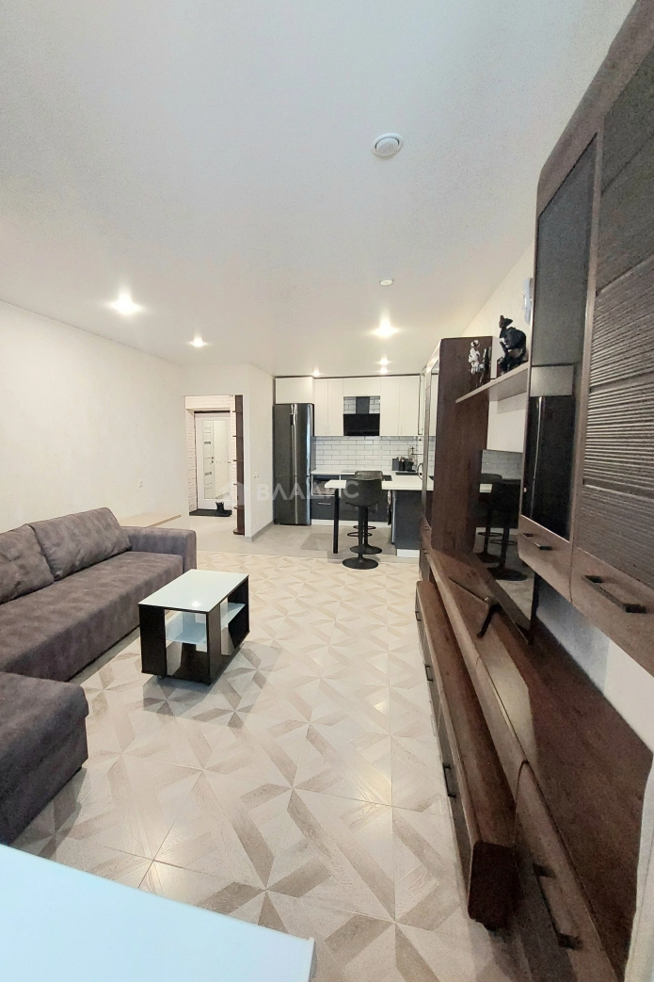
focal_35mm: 14
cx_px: 290
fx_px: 382
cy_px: 491
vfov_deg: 104.3
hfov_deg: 80.9
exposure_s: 1/33.3
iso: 400
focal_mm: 1.74
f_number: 2.2
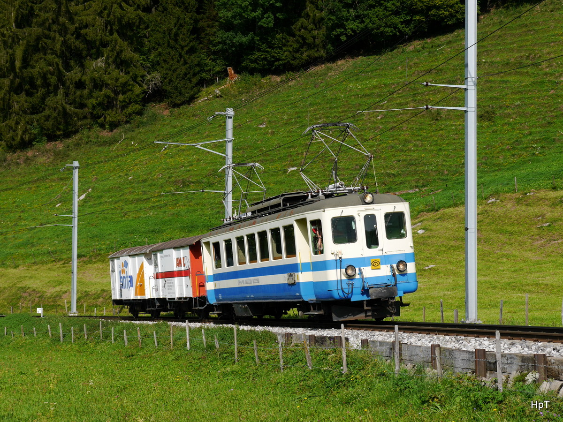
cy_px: 211
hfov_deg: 23.3
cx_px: 282
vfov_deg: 17.6
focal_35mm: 84
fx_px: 1366
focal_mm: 42
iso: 160
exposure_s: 1/320
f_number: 9
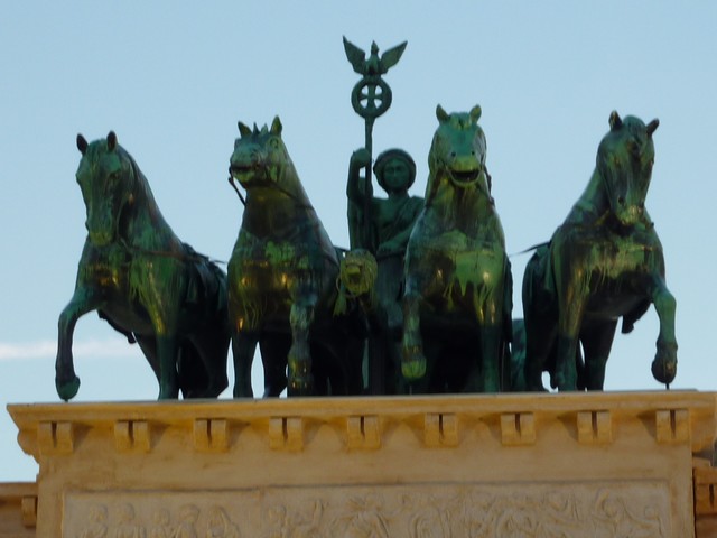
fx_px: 3107
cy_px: 269
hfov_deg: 13.2
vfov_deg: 9.9
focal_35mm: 150
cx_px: 358
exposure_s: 1/50
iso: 80
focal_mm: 13.7
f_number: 4.2
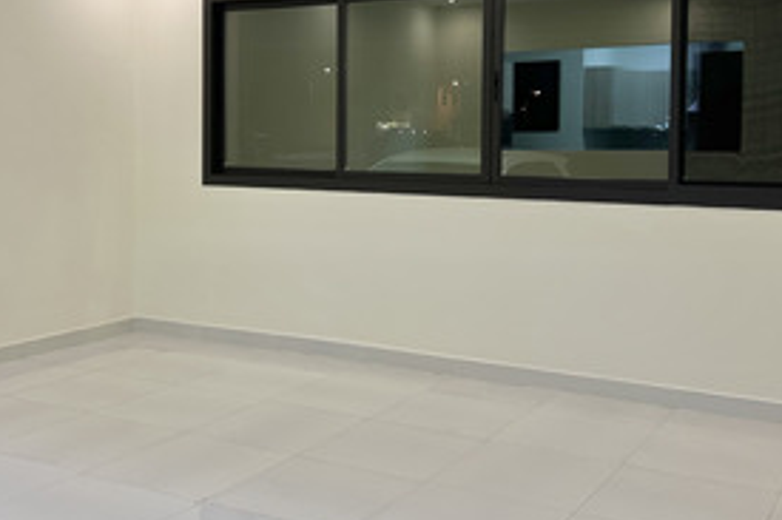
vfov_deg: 29.6
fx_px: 977
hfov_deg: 43.6
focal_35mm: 45
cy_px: 161
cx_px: 385
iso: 125
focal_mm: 5.7
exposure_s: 1/100
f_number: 1.5
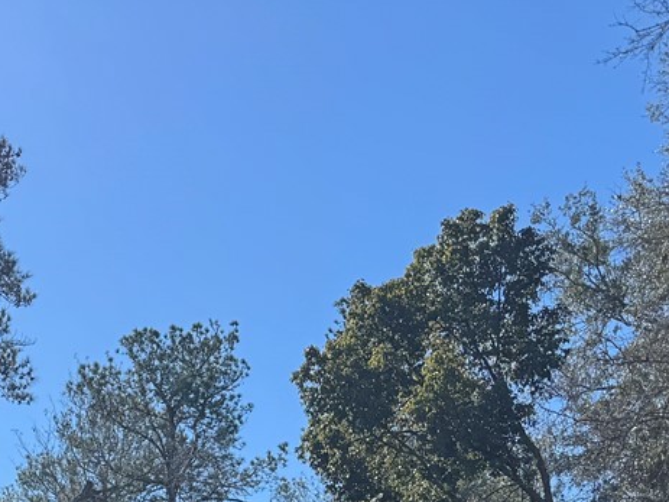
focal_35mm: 83
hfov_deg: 22.2
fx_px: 1604
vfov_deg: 15.7
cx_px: -71
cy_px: 841
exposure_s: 1/3597
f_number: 1.78
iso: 80
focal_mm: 6.76
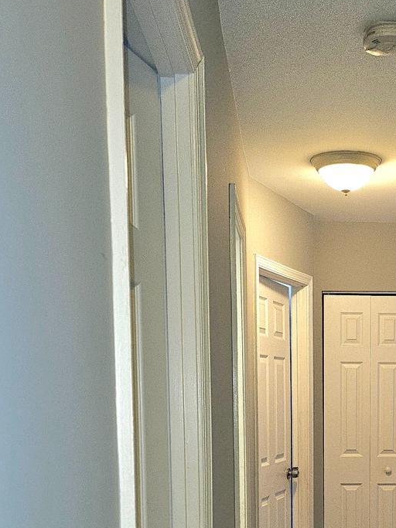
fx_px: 824
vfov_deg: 33.7
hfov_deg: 26.3
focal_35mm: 54
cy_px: 472
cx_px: 345
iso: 100
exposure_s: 1/40
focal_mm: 5
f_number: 1.8
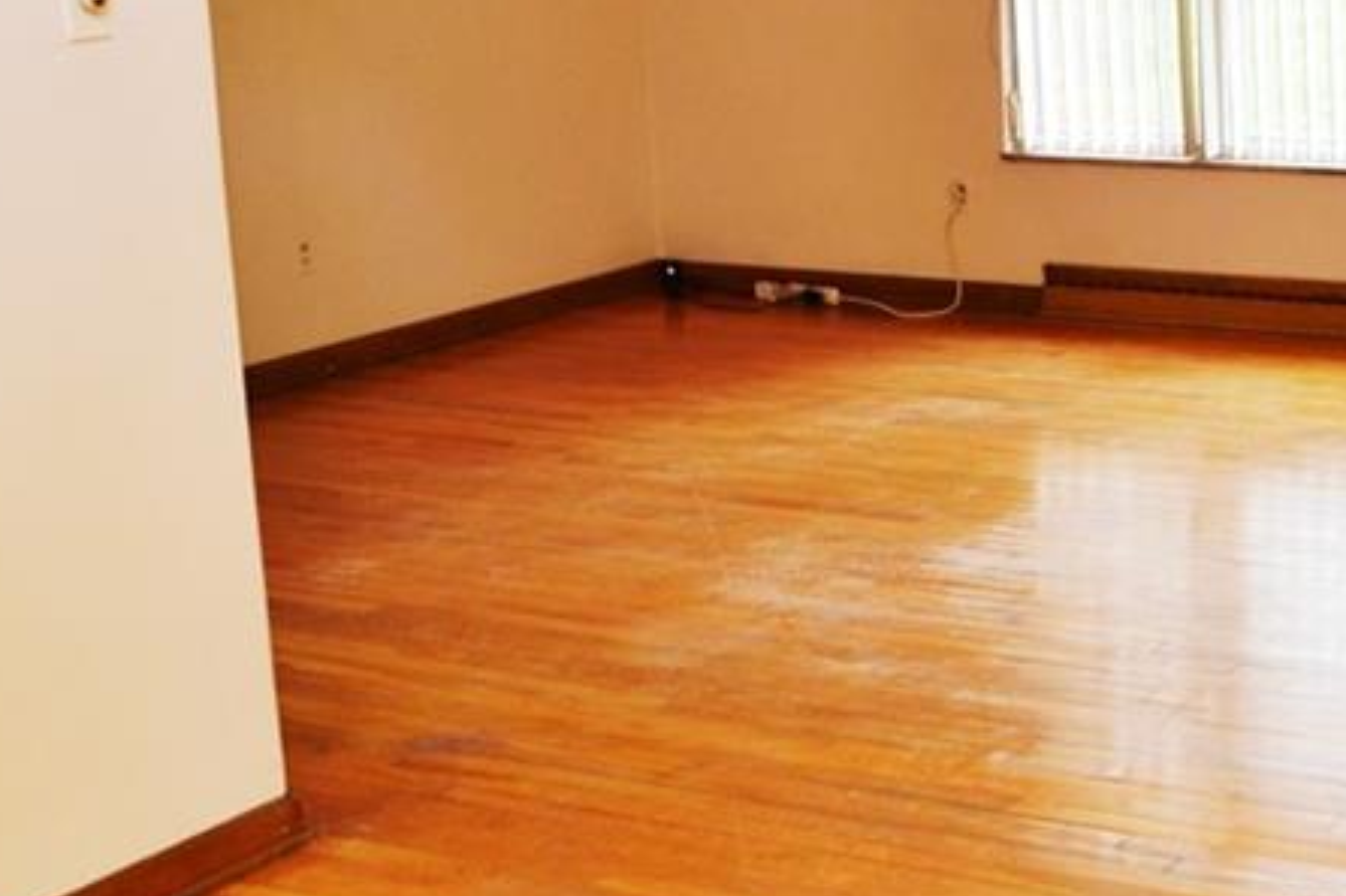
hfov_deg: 30.4
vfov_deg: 21.8
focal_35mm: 62
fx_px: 2317
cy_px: 272
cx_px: 1307
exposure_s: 1/60
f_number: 3.5
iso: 400
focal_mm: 18
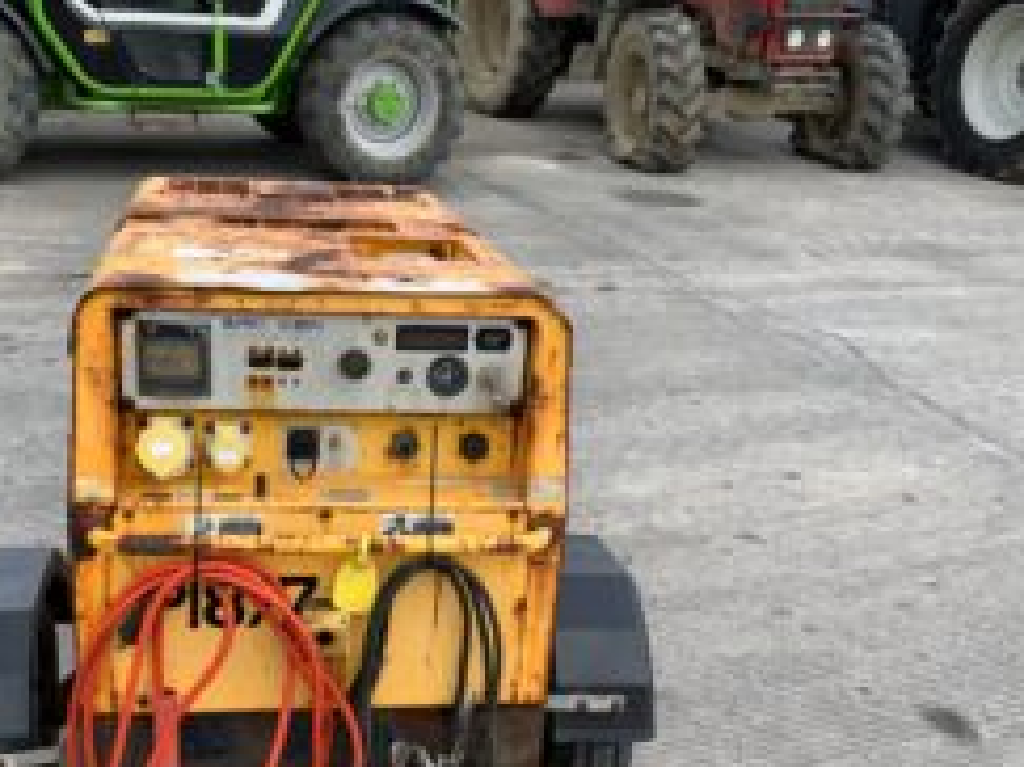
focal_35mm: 43
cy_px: 531
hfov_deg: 43.7
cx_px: 413
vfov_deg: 33.2
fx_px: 1271
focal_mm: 3
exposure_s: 1/912
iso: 16
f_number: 1.8
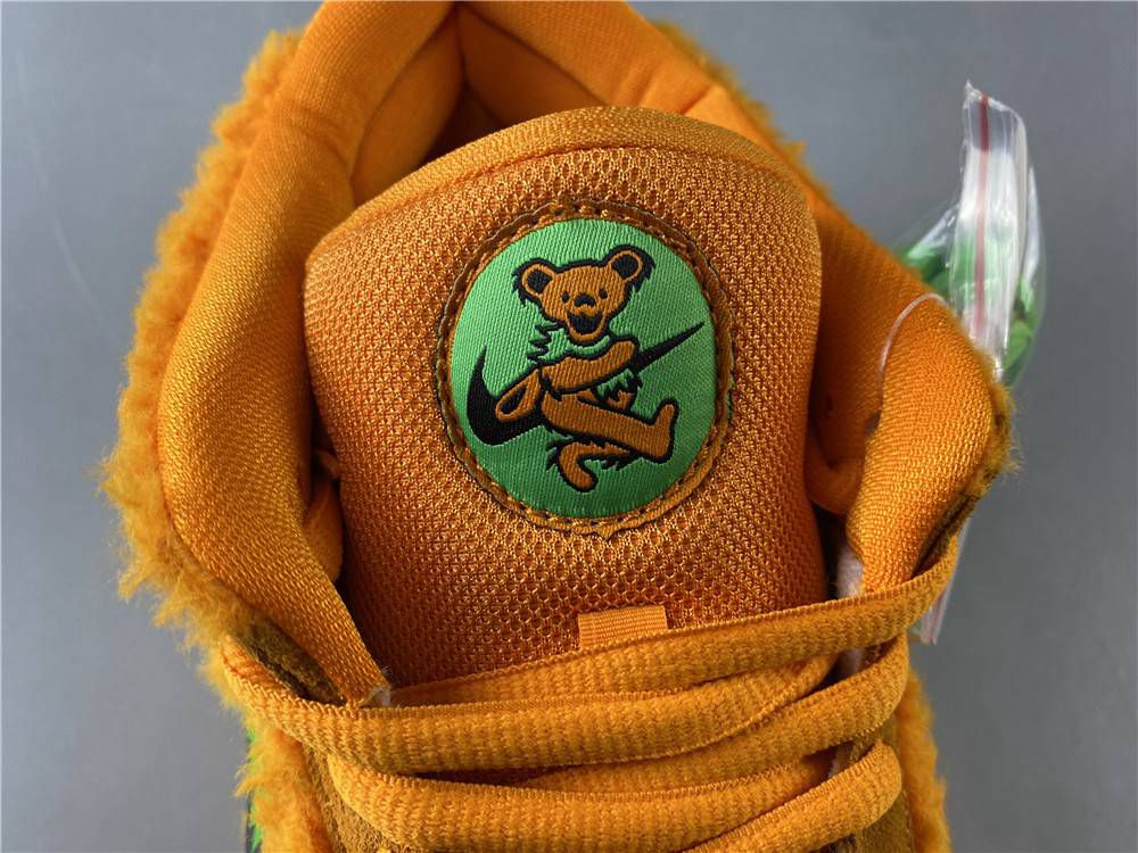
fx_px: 855
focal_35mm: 26
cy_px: 426
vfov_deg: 53.1
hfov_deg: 67.3
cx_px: 569
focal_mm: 4.25
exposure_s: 1/50
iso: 64
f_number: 1.8
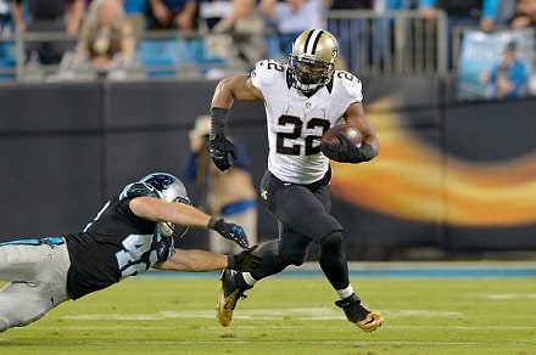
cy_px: 178
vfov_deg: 3.4
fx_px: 5947
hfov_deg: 5.2
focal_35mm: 400
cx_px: 268
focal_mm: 400
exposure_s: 1/1000
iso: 3200
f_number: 3.2
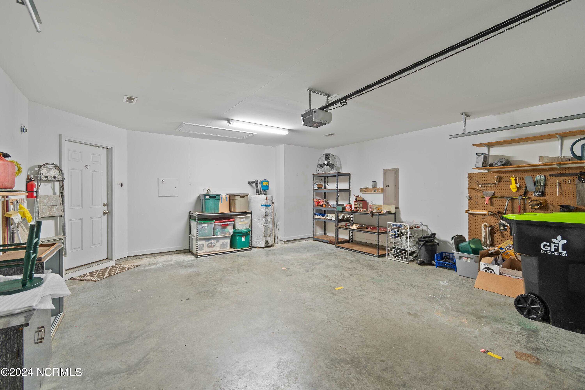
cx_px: 292
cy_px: 195
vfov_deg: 77.3
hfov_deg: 100.4
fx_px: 244
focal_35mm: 15
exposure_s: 1
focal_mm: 10
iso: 100
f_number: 4.5
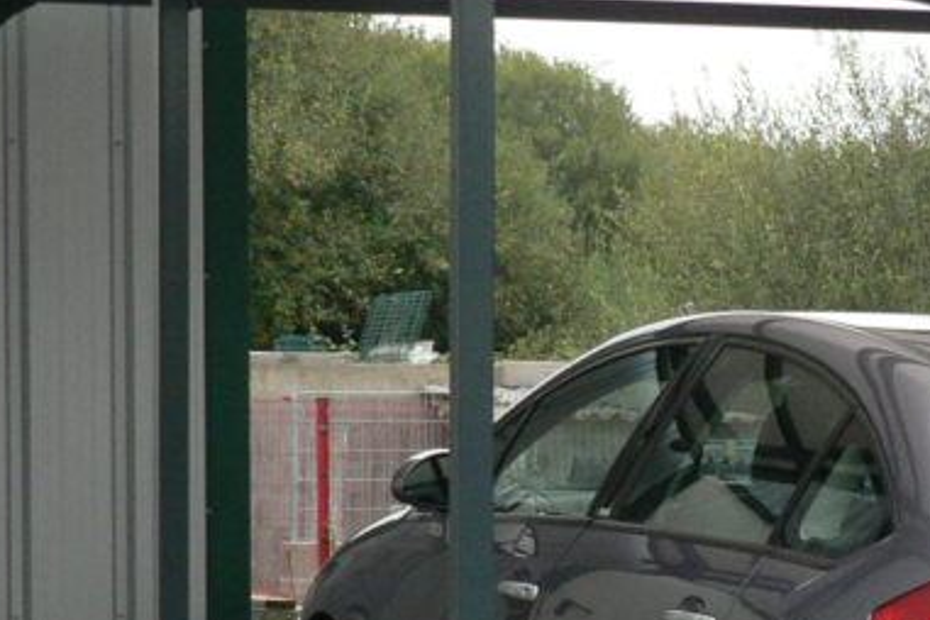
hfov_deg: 11.5
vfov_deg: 7.8
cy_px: 422
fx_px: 4546
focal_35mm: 176
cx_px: 1103
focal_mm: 10.5
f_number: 3.2
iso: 200
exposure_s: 1/30
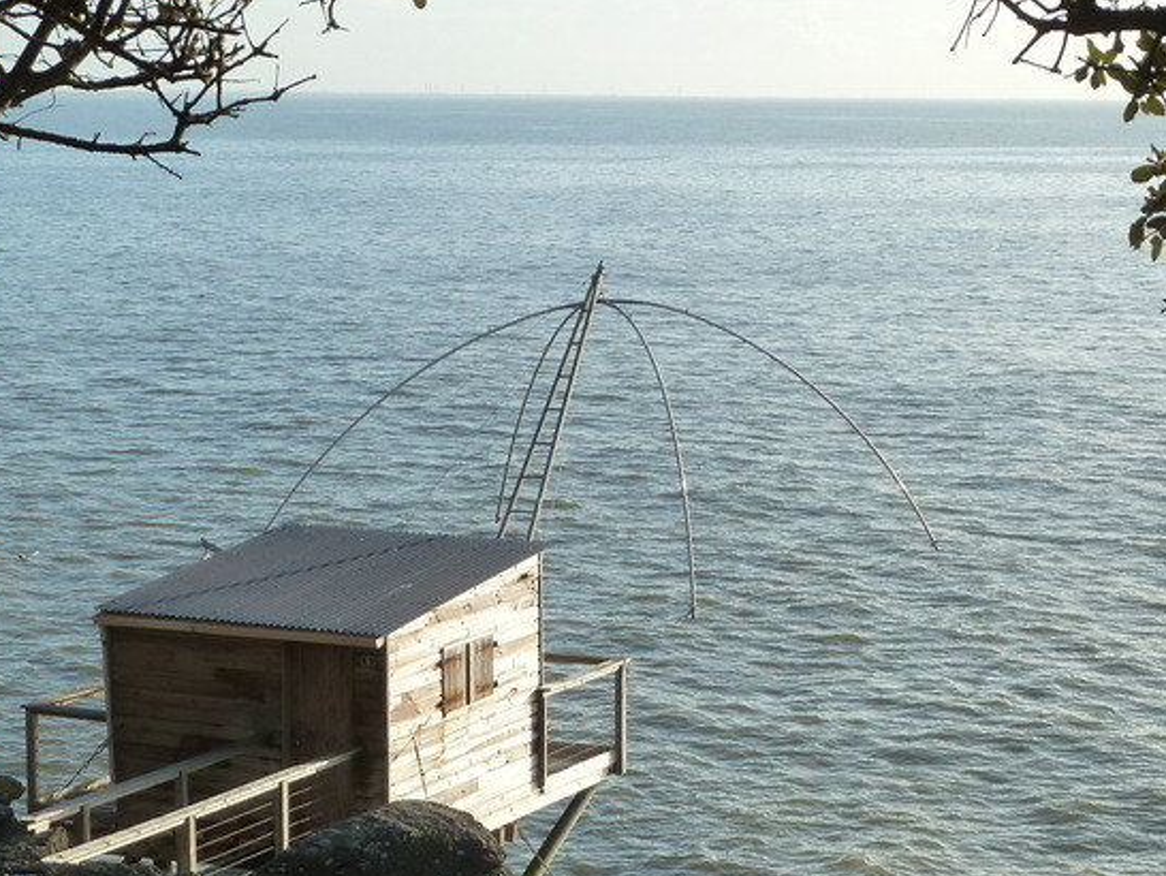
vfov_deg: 16.4
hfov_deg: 21.7
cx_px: 690
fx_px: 3033
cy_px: 562
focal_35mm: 90
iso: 125
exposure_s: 1/400
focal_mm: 7.9
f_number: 4.5
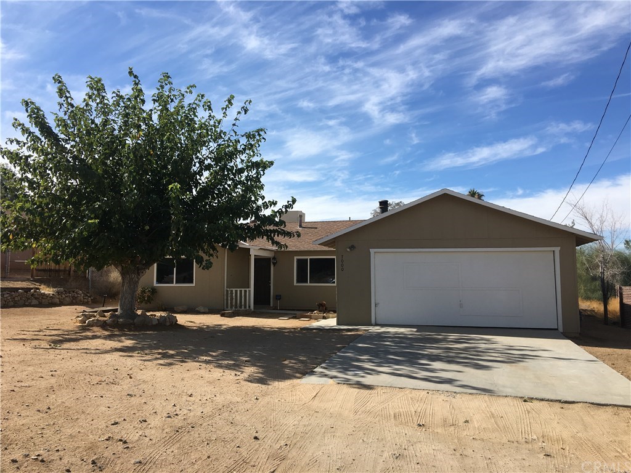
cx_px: 316
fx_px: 529
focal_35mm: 29
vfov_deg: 48.2
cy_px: 236
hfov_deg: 61.7
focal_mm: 4.15
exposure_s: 1/1570
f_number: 2.2
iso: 25
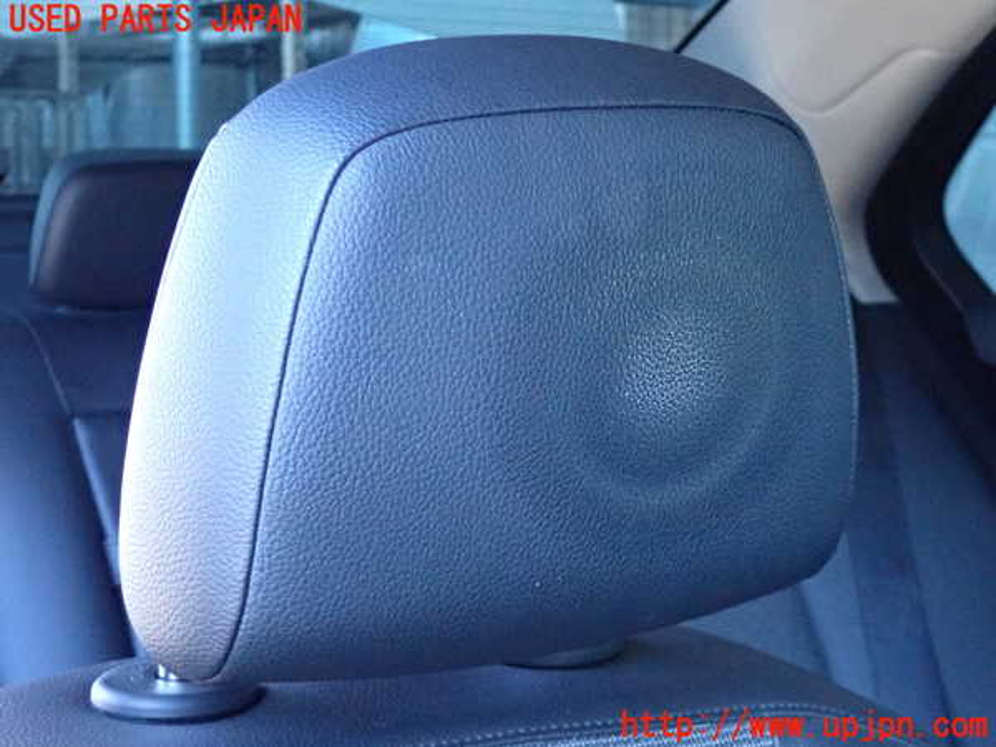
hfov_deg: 22.3
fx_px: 2532
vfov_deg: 16.8
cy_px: 374
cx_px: 498
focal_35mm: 88
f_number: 4.5
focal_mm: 15.66
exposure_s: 1/125
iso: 3200
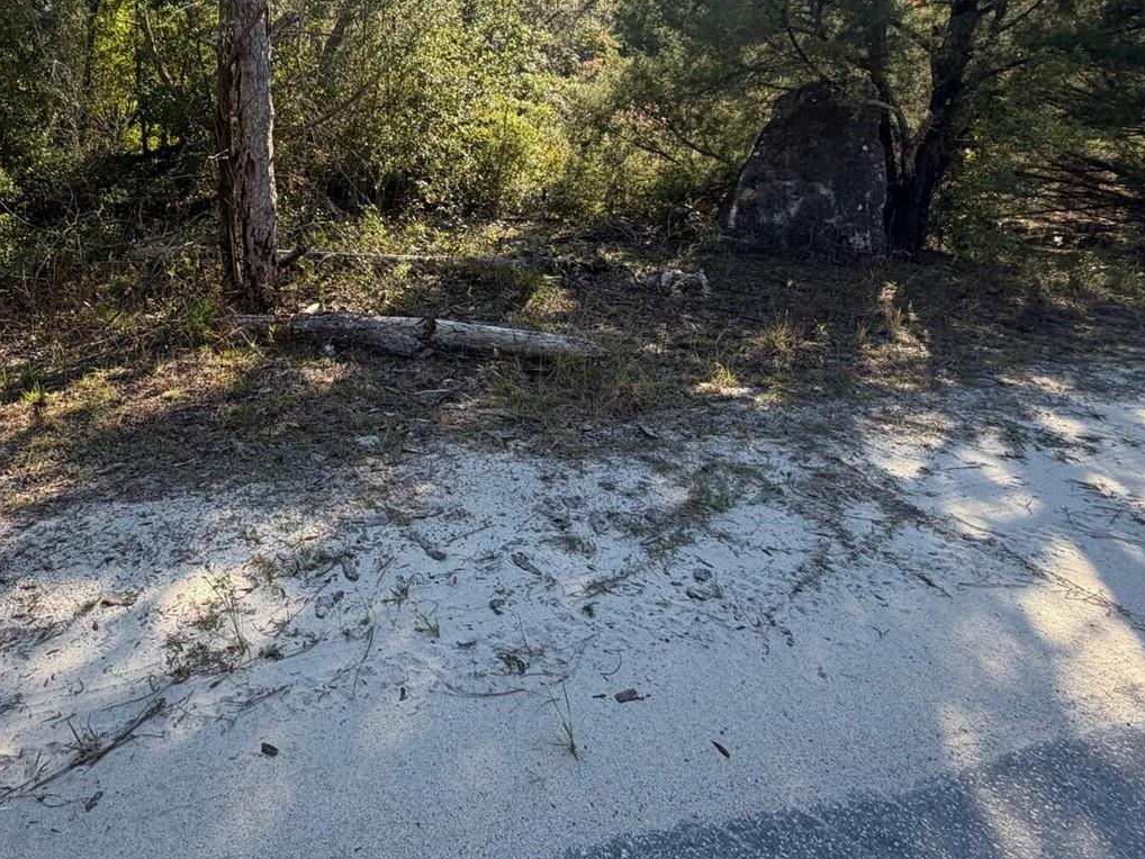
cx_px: 404
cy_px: 235
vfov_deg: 58.5
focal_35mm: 22
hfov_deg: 74.5
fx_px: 728
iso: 50
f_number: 2.2
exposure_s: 1/408
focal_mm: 2.22
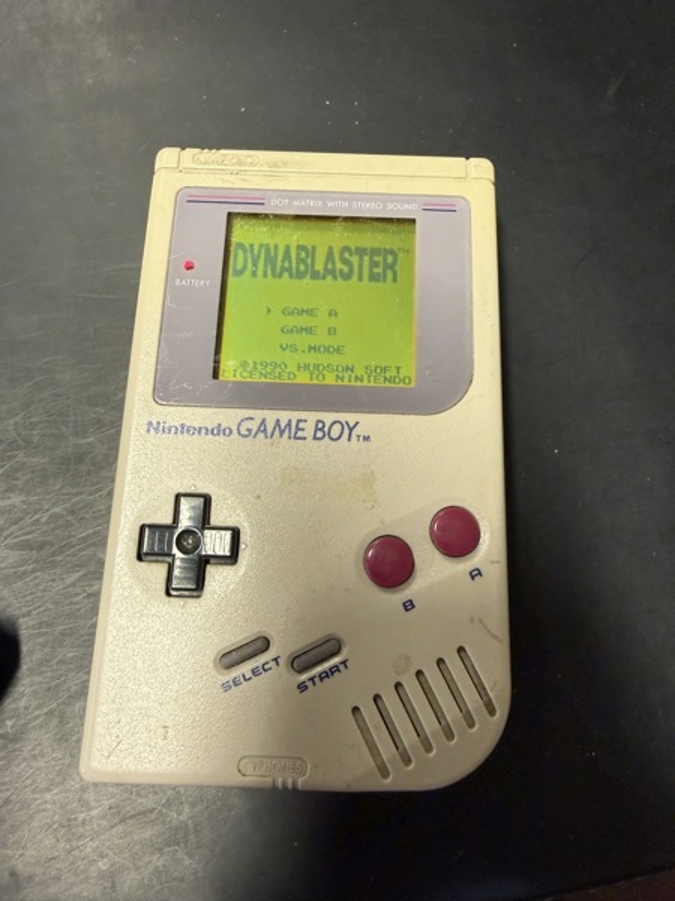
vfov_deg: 71.6
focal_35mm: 24
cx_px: 338
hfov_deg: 56.8
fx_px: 624
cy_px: 450
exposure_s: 1/50
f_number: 2.2
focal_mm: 2.22
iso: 200
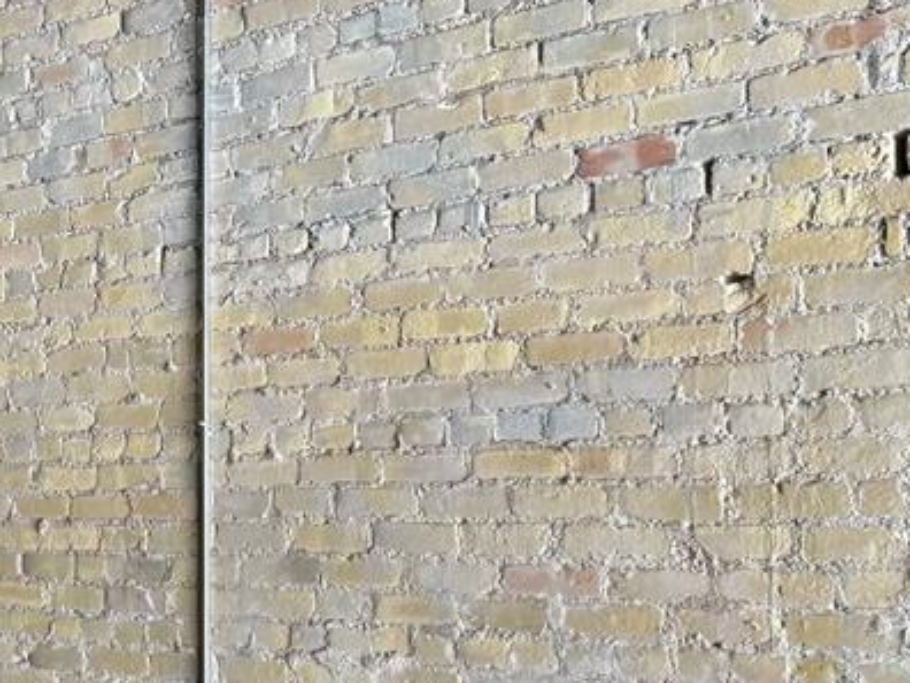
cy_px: 499
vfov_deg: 23.4
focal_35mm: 62
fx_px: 1630
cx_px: 18
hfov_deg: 29.3
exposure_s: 1/60
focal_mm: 6.76
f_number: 1.78
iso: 320
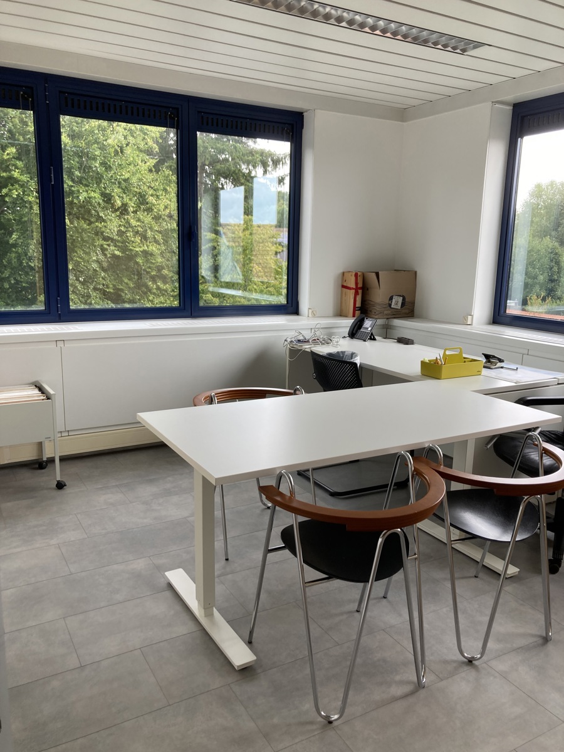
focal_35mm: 28
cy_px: 376
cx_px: 282
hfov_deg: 49.7
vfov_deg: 63.4
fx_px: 608
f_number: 1.8
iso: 25
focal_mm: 3.99
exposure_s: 1/100
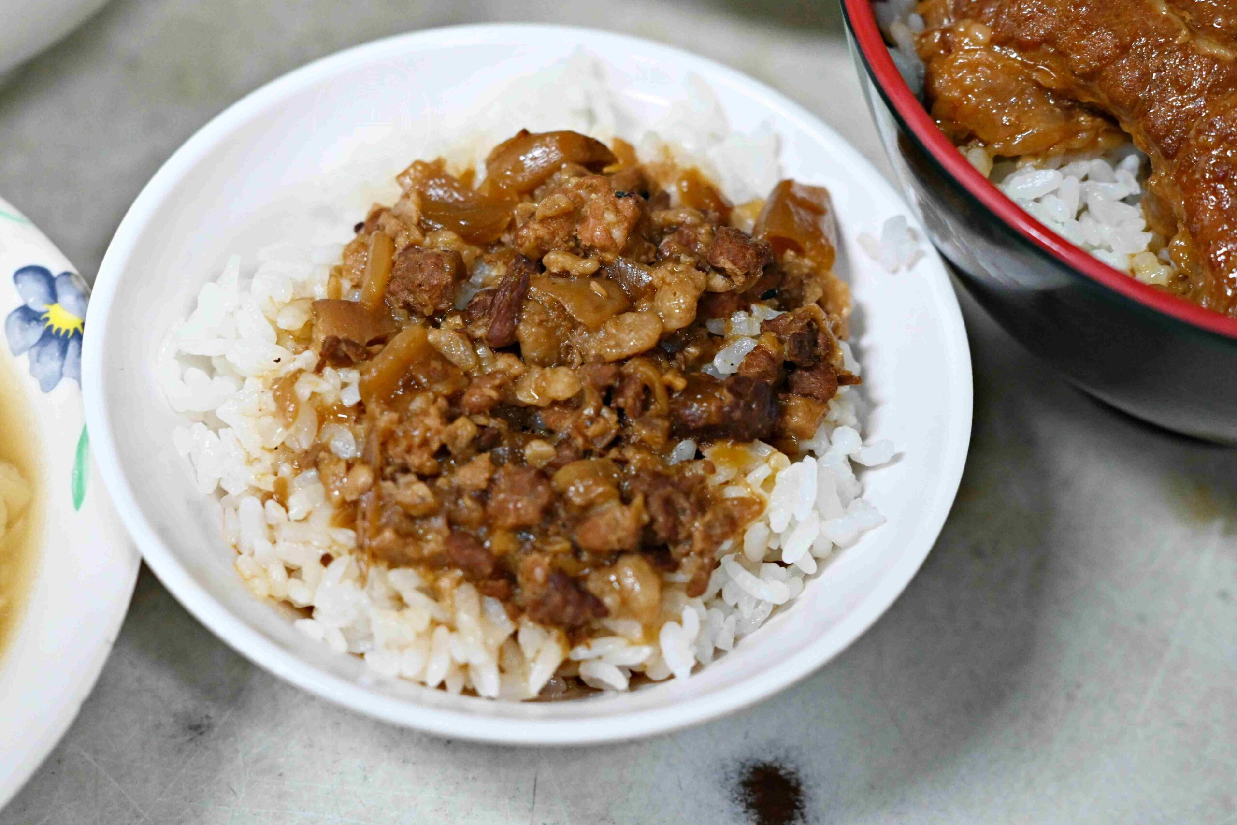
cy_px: 412
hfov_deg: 27.0
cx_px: 618
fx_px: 2577
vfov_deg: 18.2
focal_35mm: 75
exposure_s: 1/200
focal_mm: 50
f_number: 3.2
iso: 3200
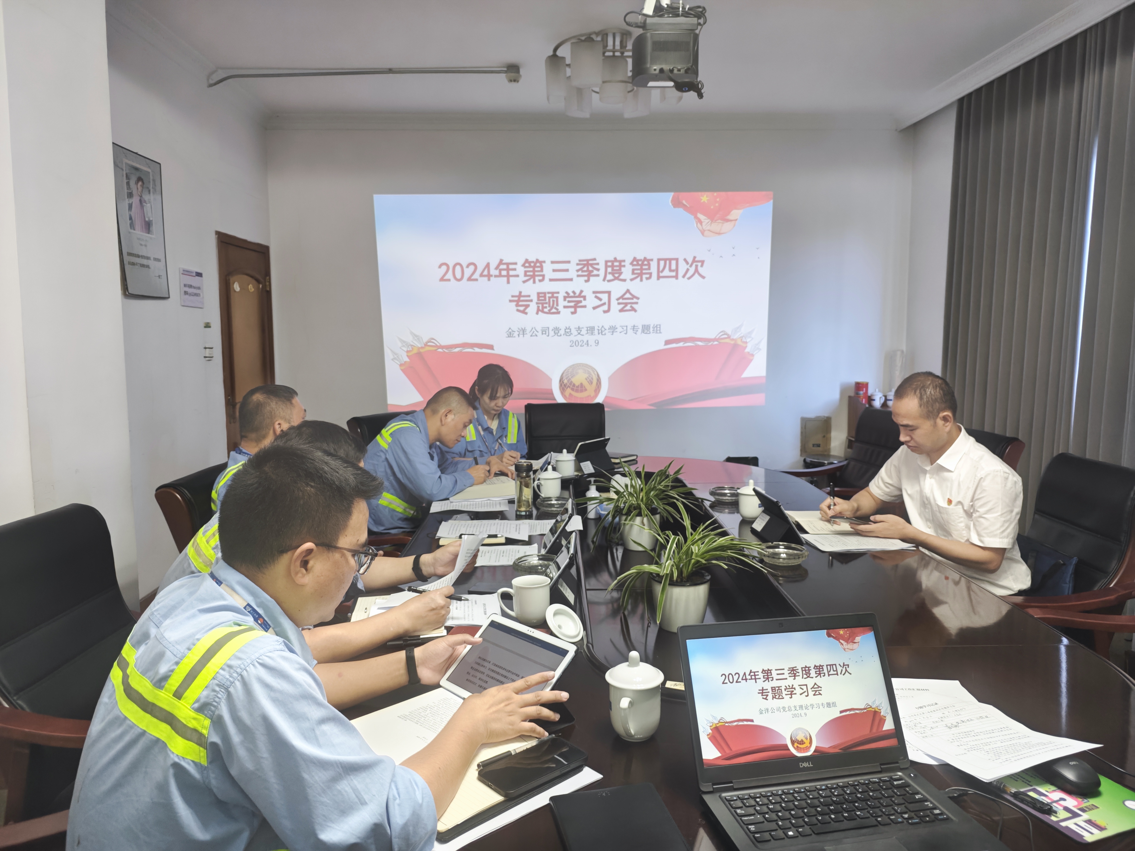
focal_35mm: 24
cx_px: 568
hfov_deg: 71.6
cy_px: 426
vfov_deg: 56.8
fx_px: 787
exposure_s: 1/60
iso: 500
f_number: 1.6
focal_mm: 5.84
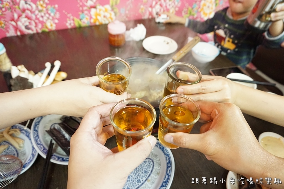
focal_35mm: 24
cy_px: 94
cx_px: 142
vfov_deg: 53.1
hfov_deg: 73.7
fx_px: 189
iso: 3200
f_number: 3.5
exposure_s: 1/30
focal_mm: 16
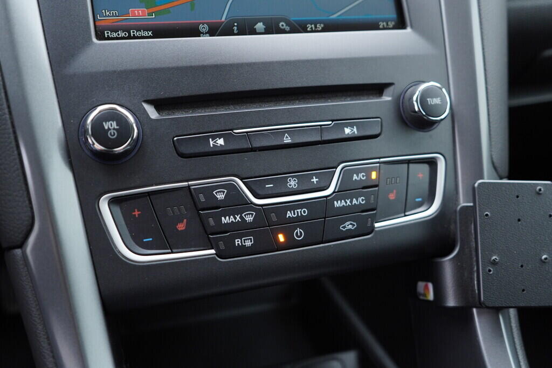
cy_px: 184
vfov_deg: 36.9
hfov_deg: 53.1
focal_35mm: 36
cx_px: 276
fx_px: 552
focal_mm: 24
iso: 250
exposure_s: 1/40
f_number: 2.8
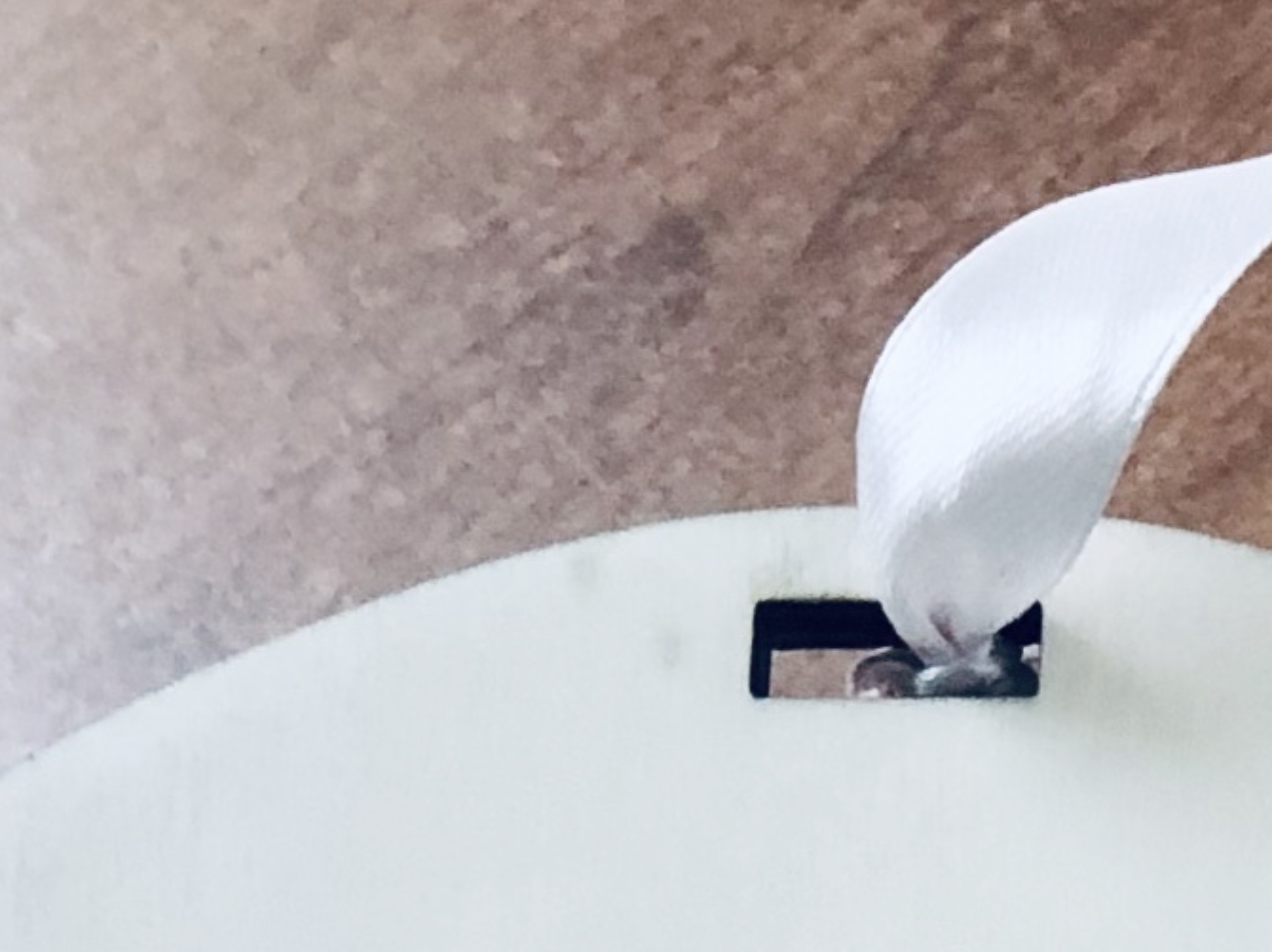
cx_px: 2240
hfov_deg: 6.2
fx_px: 11497
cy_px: 2118
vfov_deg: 4.7
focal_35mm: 313
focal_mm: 6
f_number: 2.4
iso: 50
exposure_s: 1/60
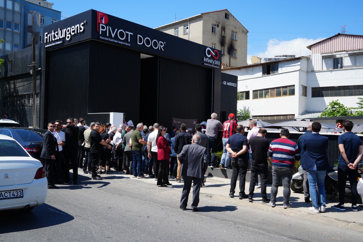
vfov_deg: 41.1
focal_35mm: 32
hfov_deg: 58.7
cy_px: 121
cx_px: 182
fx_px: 323
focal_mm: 32
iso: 100
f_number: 4.5
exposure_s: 1/640
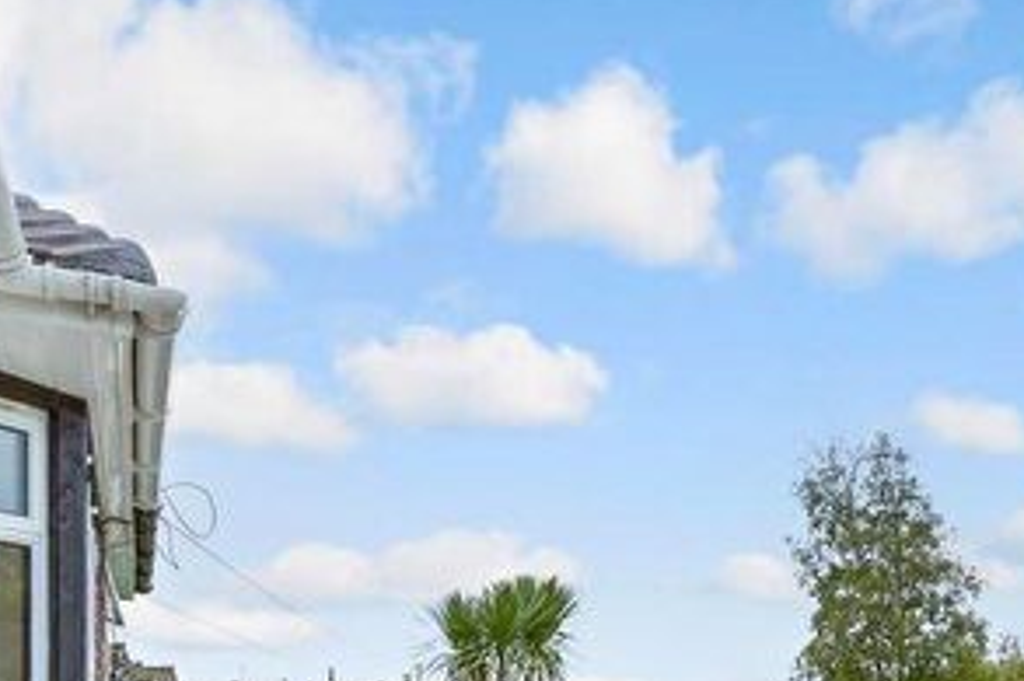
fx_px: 1222
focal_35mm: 43
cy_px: 794
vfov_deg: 27.7
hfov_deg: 43.8
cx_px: 786
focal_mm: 12
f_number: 8
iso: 200
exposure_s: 1/200
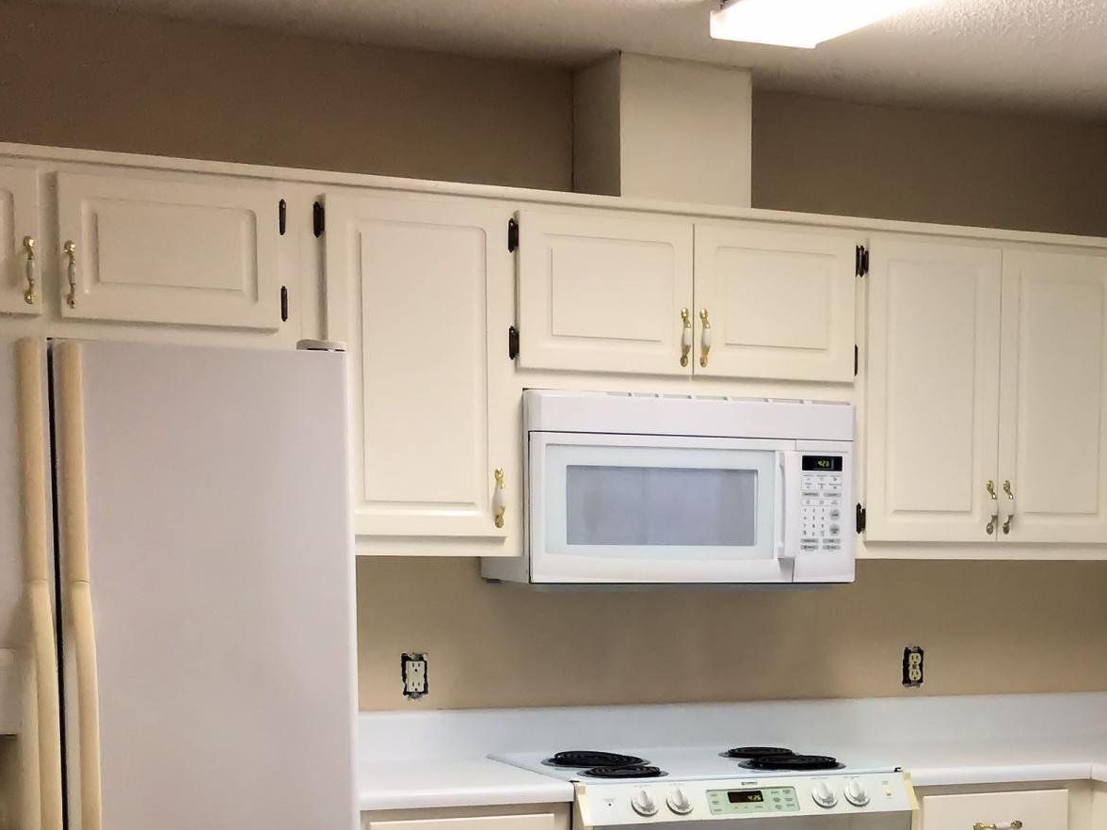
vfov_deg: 19.4
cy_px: 793
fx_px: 2366
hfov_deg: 25.6
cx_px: 969
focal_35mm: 74
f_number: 2.2
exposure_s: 1/30
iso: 40
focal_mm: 4.15
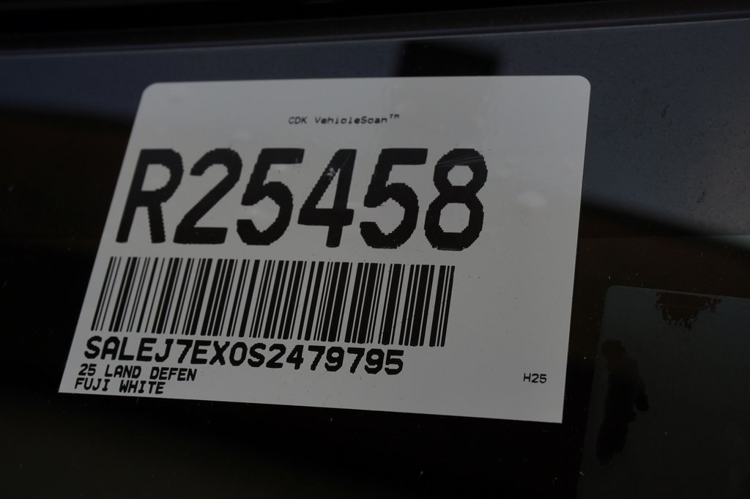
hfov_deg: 35.1
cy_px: 250
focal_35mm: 57
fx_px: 1187
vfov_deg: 23.7
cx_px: 375
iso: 100
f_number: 8
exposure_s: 1/250
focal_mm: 38
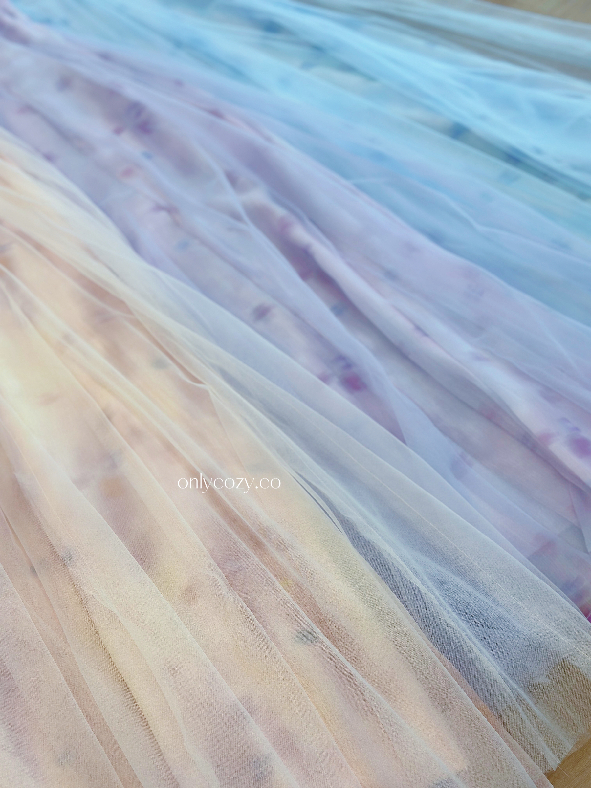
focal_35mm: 48
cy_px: 394
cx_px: 296
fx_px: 1093
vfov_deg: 39.7
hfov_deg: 30.3
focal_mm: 6.86
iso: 64
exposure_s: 1/50
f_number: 1.78
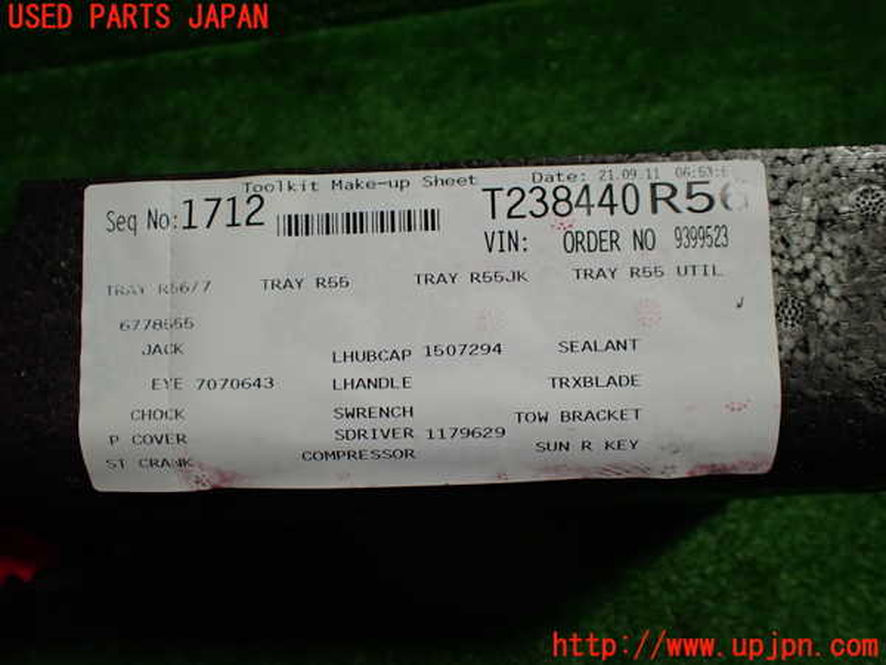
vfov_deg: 46.8
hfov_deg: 60.0
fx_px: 768
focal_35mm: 30
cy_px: 332
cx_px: 443
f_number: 2.3
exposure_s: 1/125
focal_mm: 5.4
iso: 200
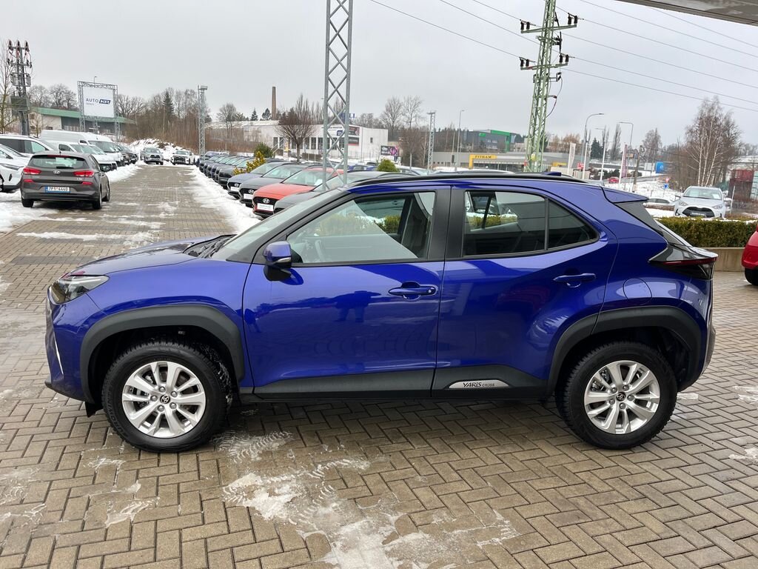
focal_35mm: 26
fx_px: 569
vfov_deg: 53.1
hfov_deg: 67.3
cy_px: 284
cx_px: 379
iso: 50
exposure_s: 1/362
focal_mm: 5.1
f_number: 1.6
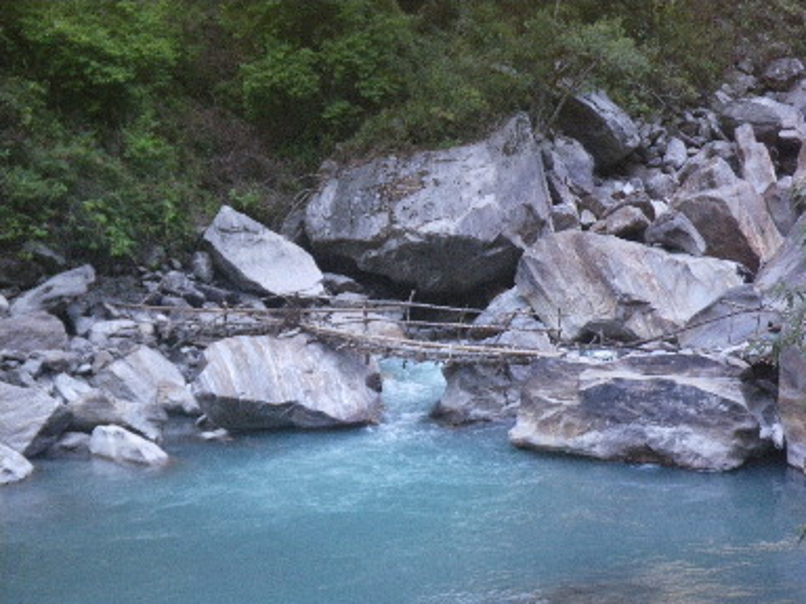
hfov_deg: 31.2
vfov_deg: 23.7
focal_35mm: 62
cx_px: 403
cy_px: 302
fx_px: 1444
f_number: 4.6
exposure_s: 1/80
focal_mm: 11.1
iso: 500
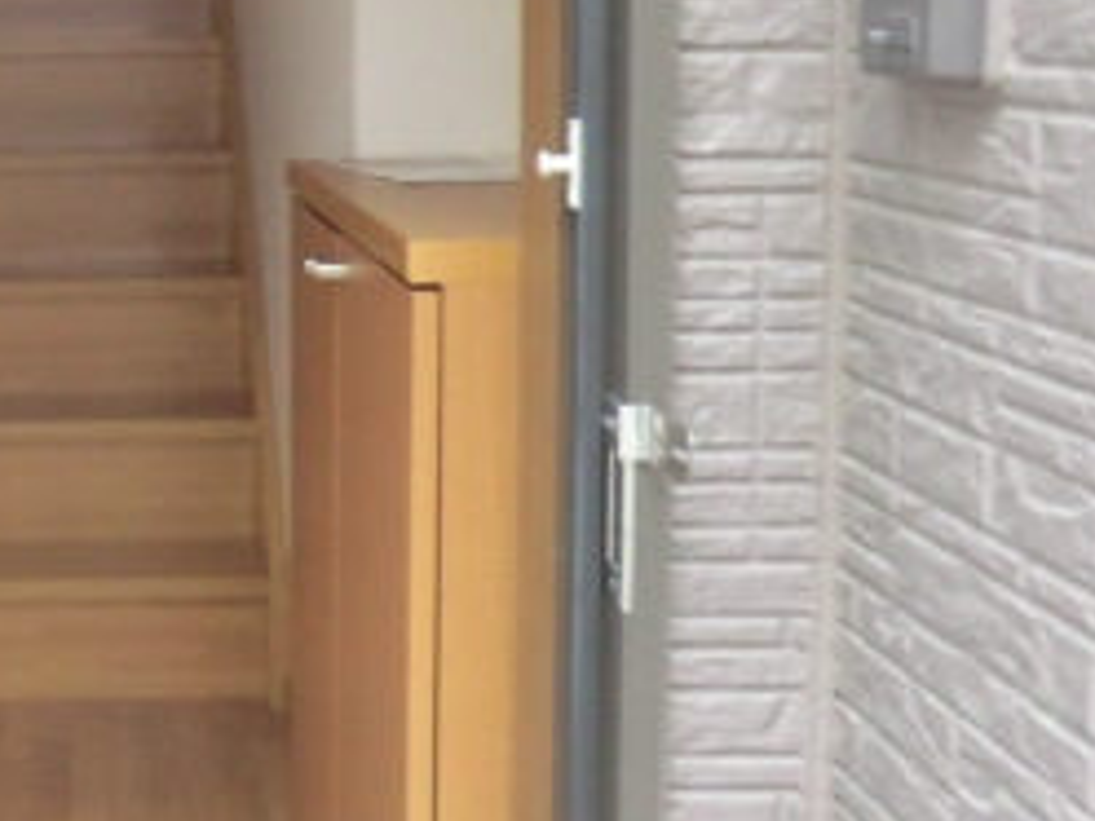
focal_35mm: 62
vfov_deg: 23.4
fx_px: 1961
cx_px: -13
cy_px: 194
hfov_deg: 29.1
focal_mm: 4.3
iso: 400
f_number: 3.2
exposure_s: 1/60
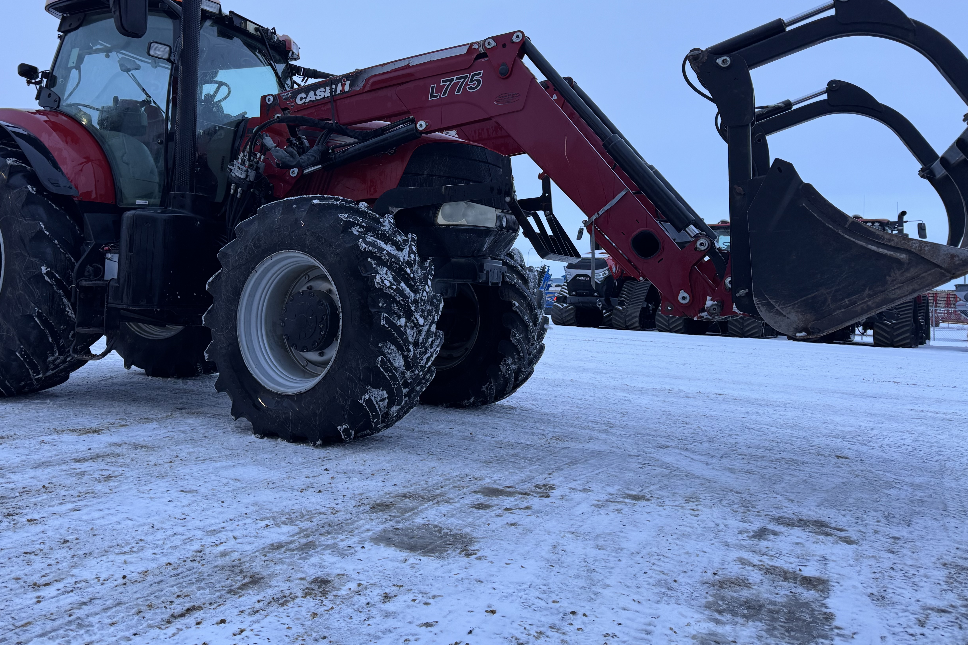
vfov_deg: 44.5
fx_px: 780
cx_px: 421
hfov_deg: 63.4
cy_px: 236
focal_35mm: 29
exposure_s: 1/121
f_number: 1.78
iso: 160
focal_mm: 6.76
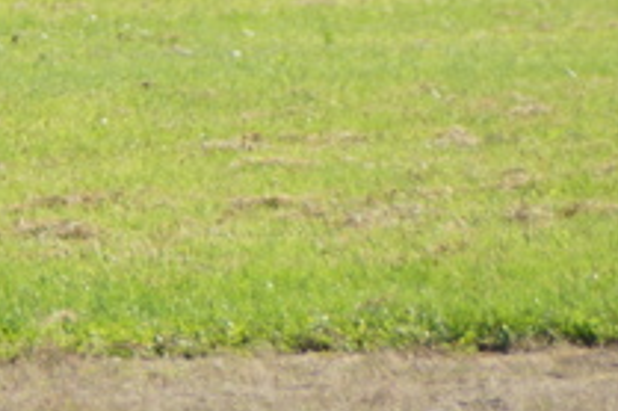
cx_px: -242
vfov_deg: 0.7
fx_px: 31492
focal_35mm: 1836
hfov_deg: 1.1
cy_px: -65
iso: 125
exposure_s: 1/400
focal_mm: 250
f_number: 6.3
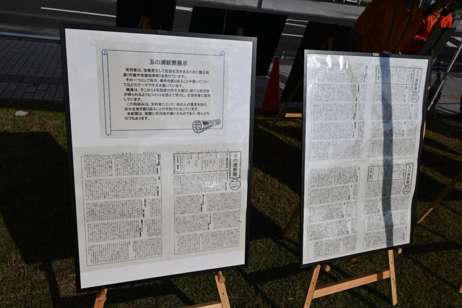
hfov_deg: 66.4
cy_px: 154
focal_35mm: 28
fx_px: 353
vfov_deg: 47.2
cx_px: 231
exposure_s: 1/800
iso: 100
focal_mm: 27.5
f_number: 10
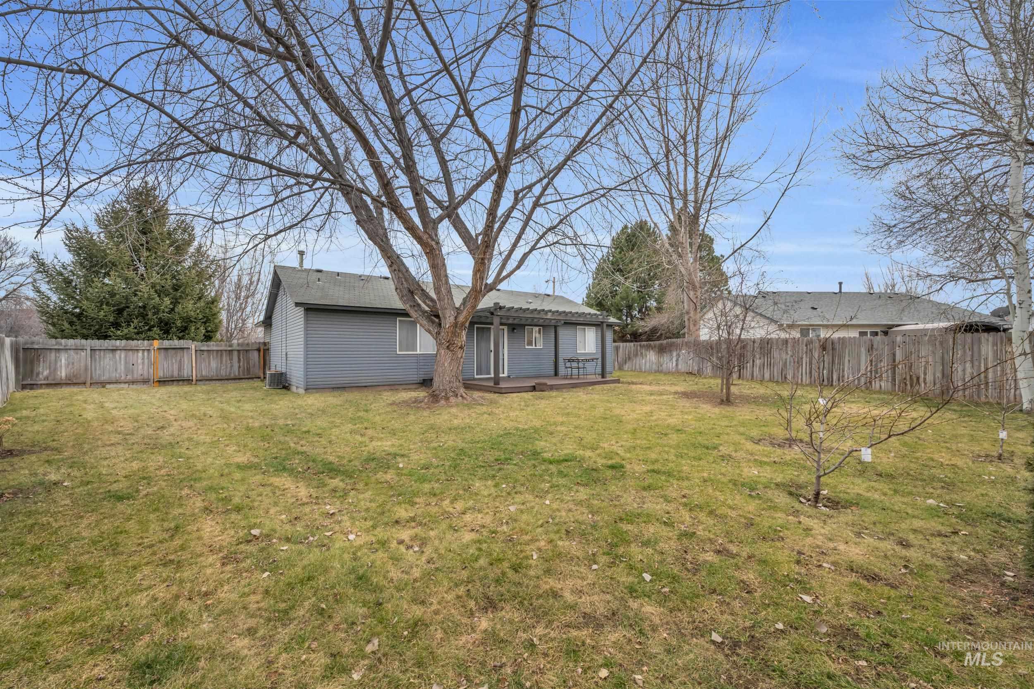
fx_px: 402
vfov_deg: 81.2
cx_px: 517
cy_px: 344
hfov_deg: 104.3
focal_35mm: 14
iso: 200
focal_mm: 14
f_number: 11
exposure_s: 1/160
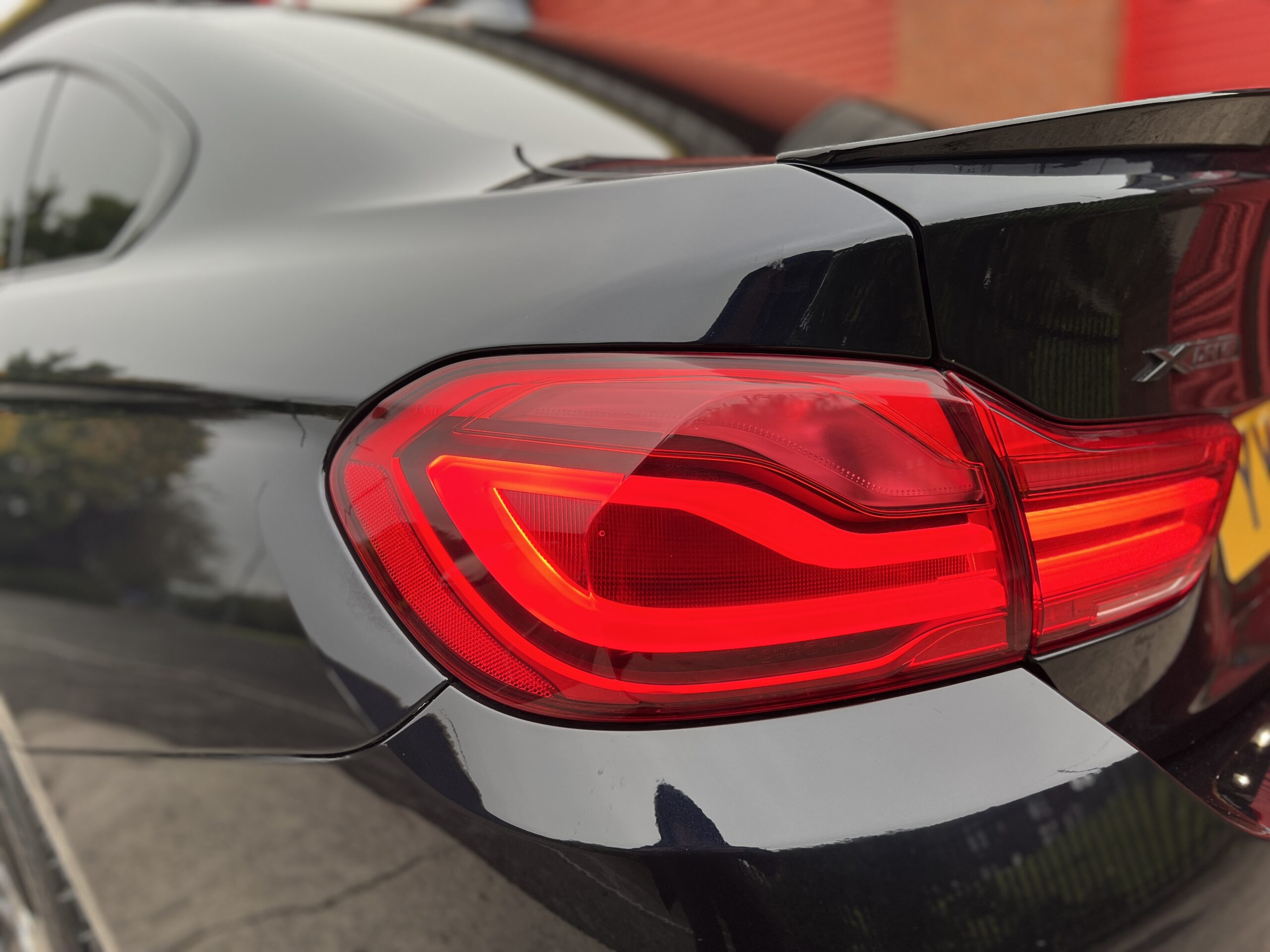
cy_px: 476
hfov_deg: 67.3
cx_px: 635
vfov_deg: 53.1
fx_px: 954
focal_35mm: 26
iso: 40
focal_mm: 5.7
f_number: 1.5
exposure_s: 1/121
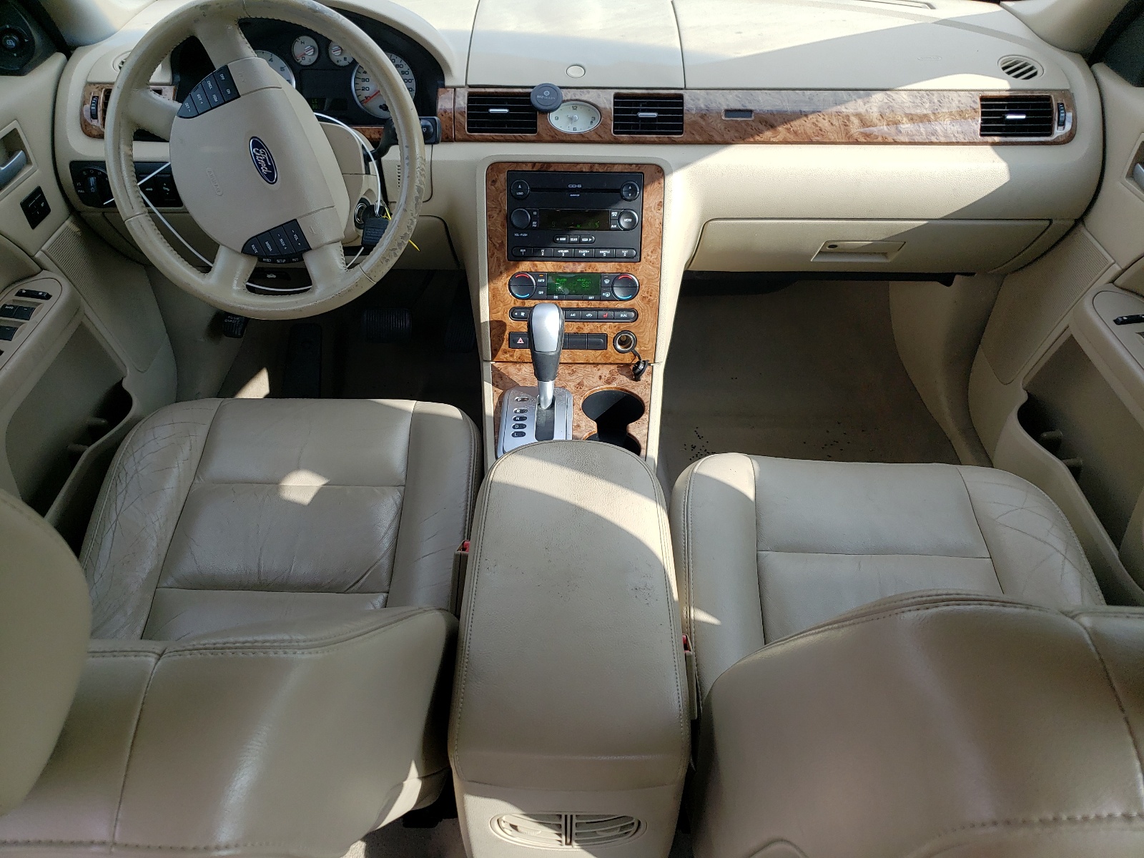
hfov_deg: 67.3
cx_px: 572
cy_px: 429
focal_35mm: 26
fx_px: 859
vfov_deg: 53.1
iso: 50
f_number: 1.5
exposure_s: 1/833
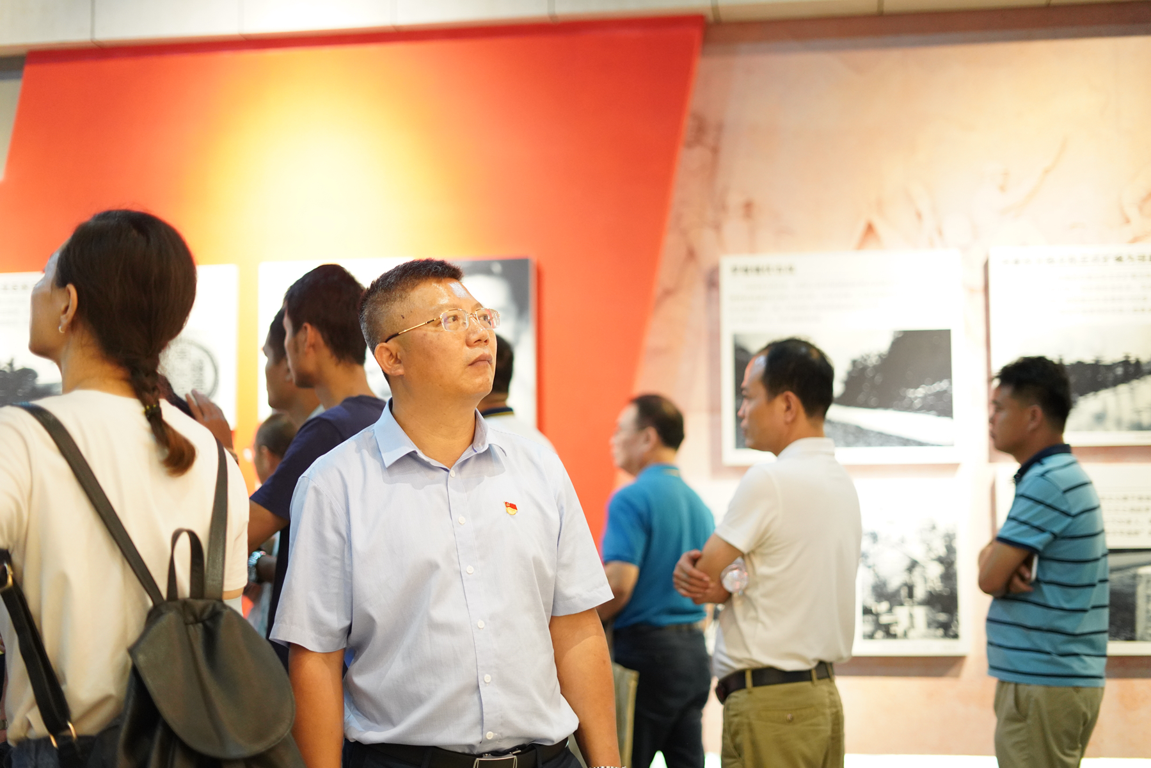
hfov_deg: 39.6
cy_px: 384
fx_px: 1599
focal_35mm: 50
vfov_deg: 27.0
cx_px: 576
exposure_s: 1/100
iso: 3200
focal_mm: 50
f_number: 1.8
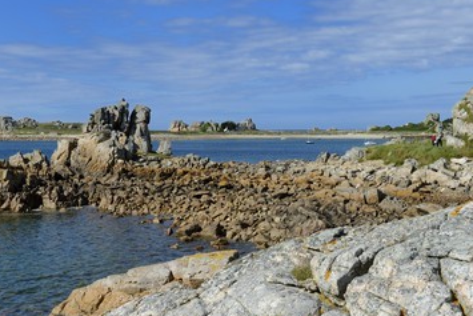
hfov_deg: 38.1
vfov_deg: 26.0
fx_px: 683
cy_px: 180
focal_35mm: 52
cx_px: 212
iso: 200
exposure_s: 1/250
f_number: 13
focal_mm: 44
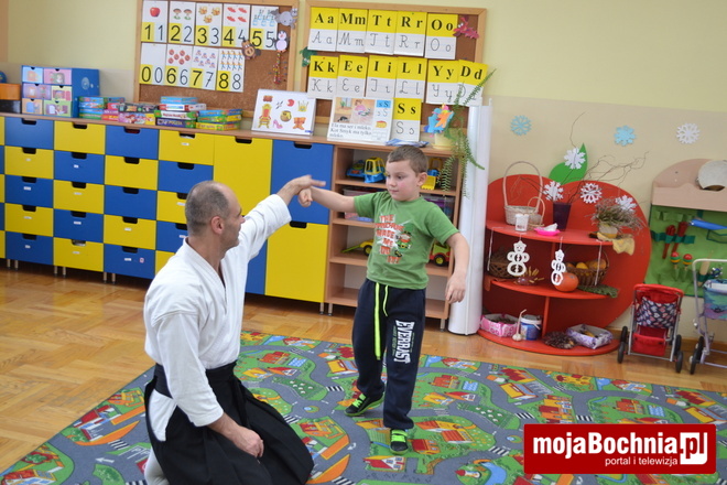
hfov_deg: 49.6
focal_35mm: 39
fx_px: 788
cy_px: 242
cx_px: 364
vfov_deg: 34.2
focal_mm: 26
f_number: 4.2
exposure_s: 1/60
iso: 500
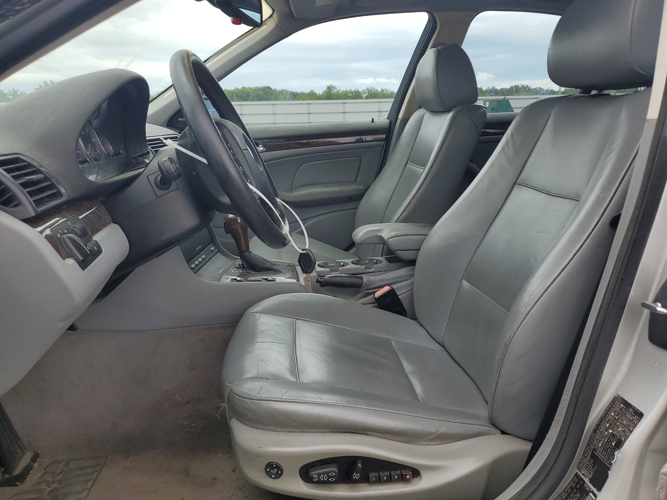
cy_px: 250
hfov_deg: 67.3
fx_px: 501
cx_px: 334
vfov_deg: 53.1
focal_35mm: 26
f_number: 1.5
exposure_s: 1/769
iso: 50
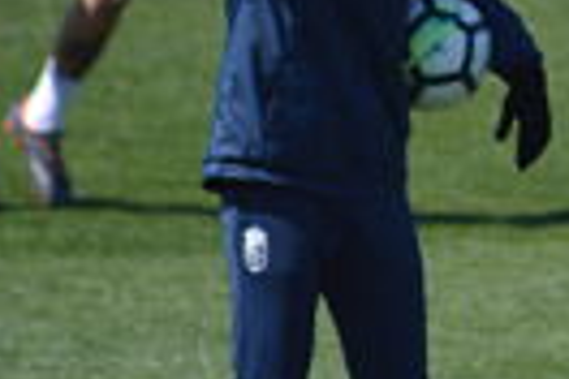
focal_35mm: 1359
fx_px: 21478
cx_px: 582
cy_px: 39
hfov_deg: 1.5
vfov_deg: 1.0
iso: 400
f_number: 5.6
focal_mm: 300
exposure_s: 1/1600
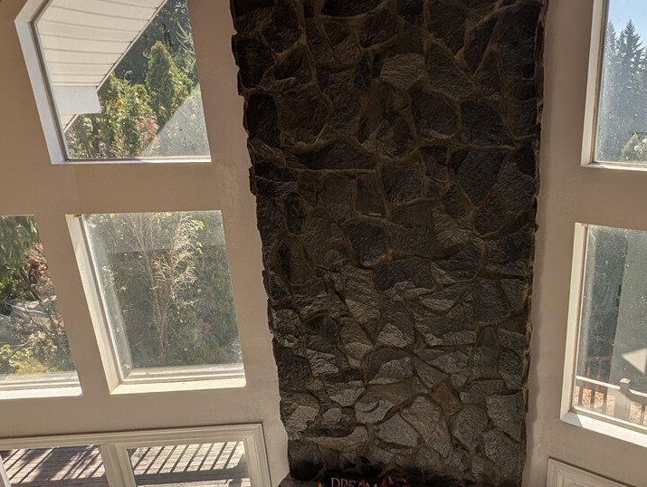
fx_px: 543
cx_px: 452
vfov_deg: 47.7
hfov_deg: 59.5
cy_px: 317
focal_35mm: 29
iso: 45
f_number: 2.2
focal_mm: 1.95
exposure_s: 1/487
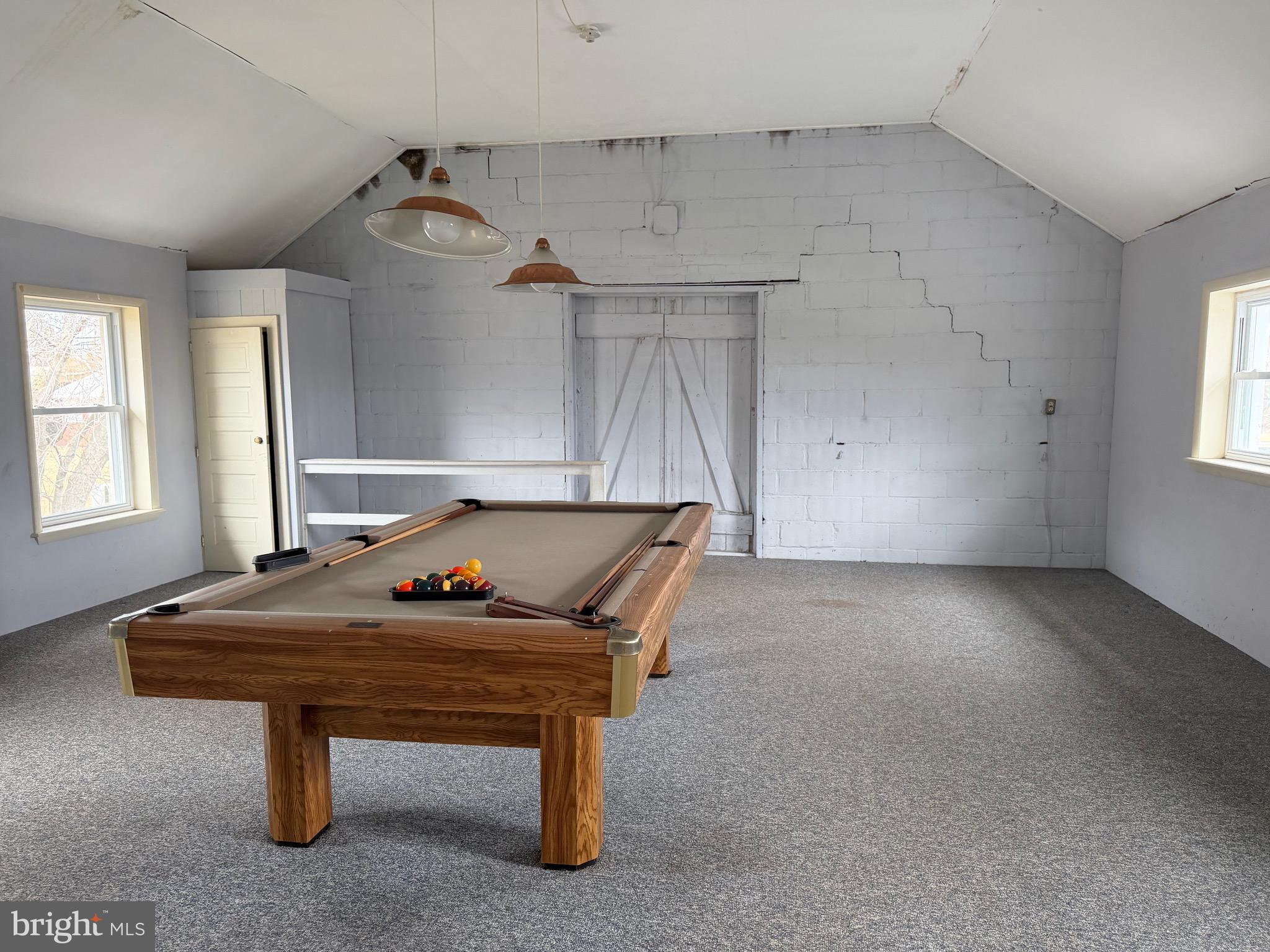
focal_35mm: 24
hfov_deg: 71.6
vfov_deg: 56.8
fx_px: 881
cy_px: 476
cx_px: 635
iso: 200
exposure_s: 1/74
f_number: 1.78
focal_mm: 6.76
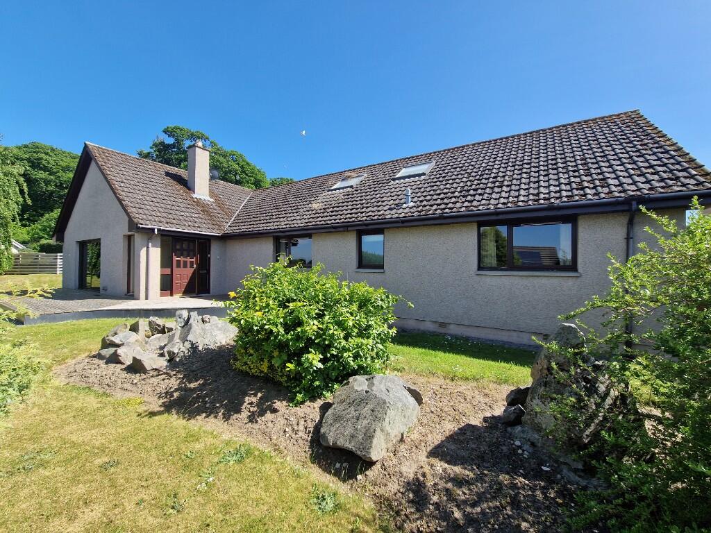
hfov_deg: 106.2
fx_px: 267
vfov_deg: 89.9
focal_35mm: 13
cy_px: 266
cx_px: 356
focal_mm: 2.2
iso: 50
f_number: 2.2
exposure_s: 1/1252
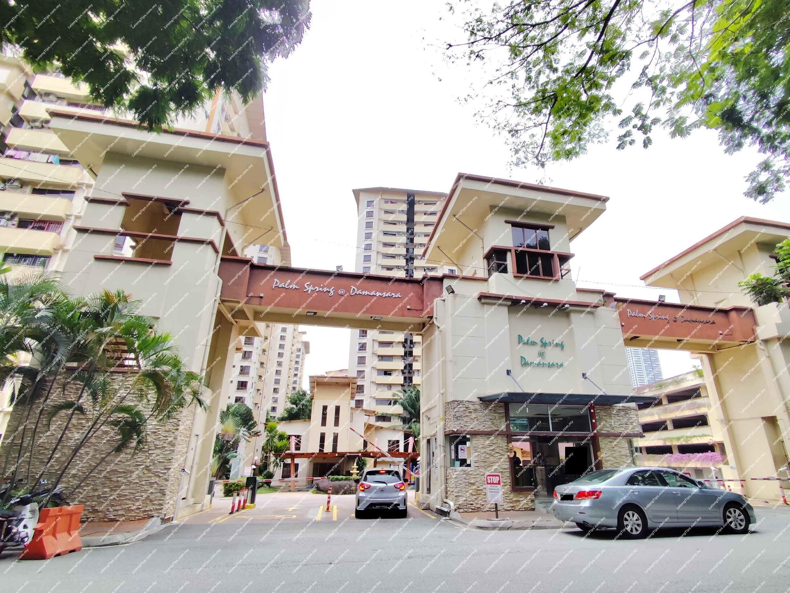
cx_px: 395
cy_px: 296
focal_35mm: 16
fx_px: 365
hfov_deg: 94.5
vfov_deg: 78.1
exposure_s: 1/669
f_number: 2.2
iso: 50
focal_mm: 1.65
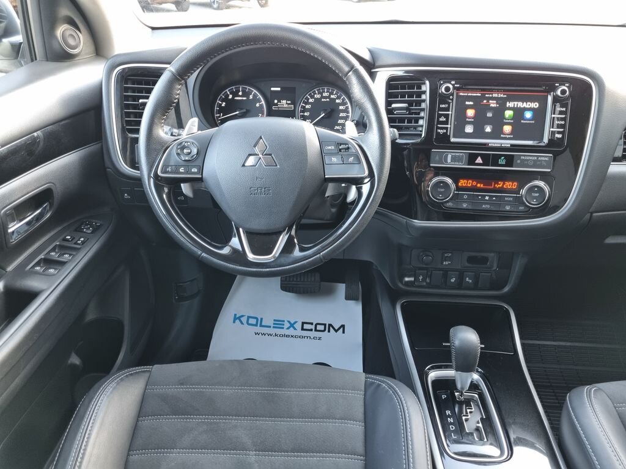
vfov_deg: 53.1
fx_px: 470
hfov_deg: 67.3
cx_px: 313
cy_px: 234
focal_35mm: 26
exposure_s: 1/50
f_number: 1.8
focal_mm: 5.4
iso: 250
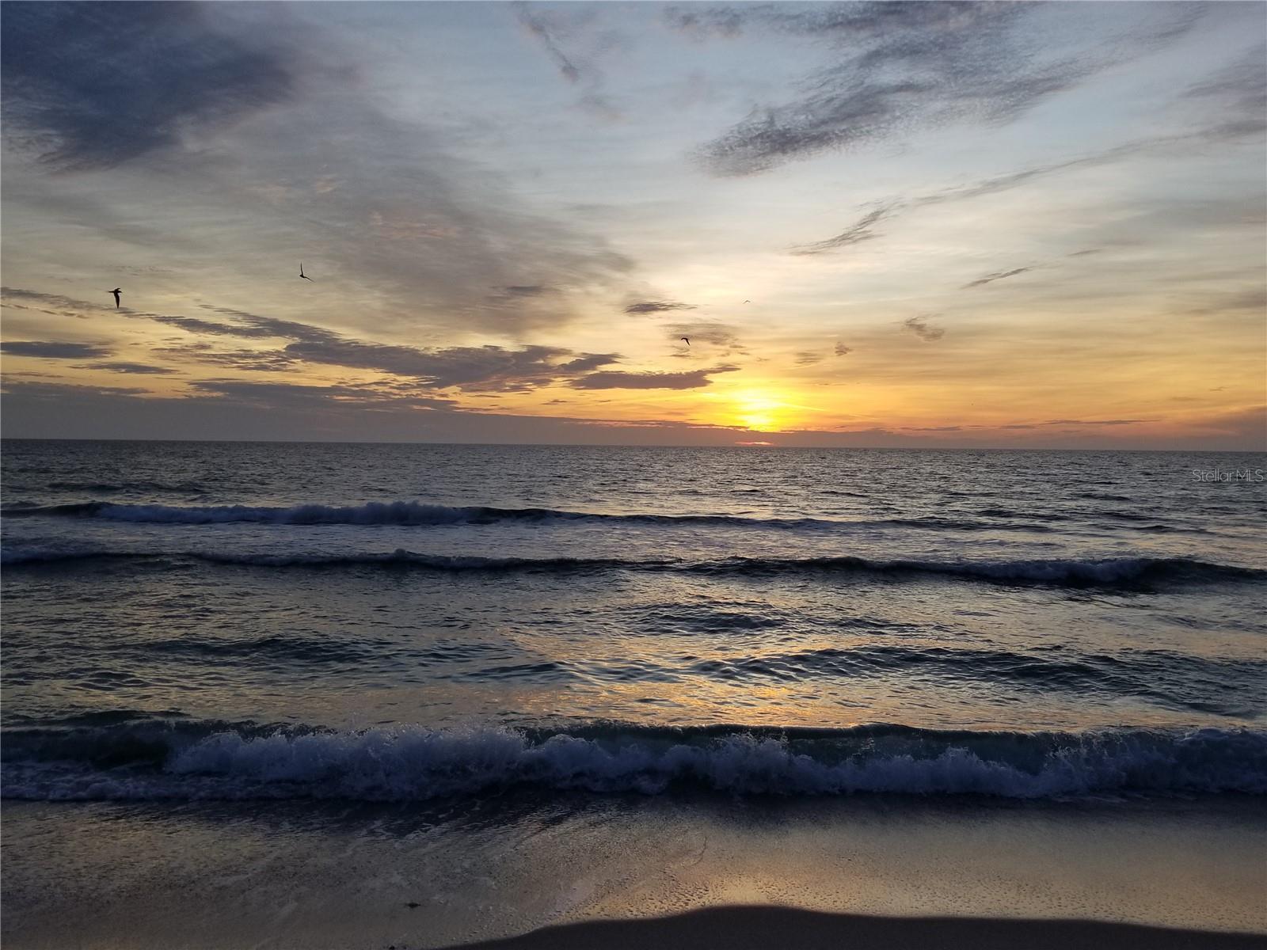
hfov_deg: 67.3
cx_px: 634
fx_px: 952
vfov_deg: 53.1
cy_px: 475
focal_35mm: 26
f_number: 1.7
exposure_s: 1/584
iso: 50
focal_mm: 4.25
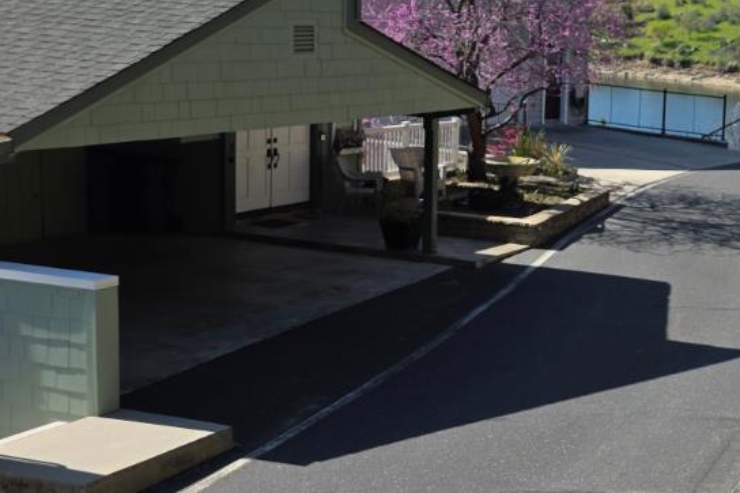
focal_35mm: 66
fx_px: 1356
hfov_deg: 26.6
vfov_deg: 20.6
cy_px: 213
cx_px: 917
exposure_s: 1/4434
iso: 80
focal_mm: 6.3
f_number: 1.7
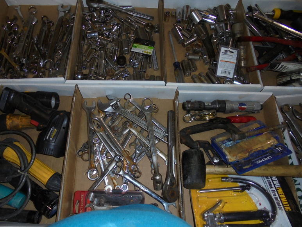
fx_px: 227
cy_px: 114
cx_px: 151
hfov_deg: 67.3
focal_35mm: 26
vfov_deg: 53.1
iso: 200
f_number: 3.5
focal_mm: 4.6
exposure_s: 1/30
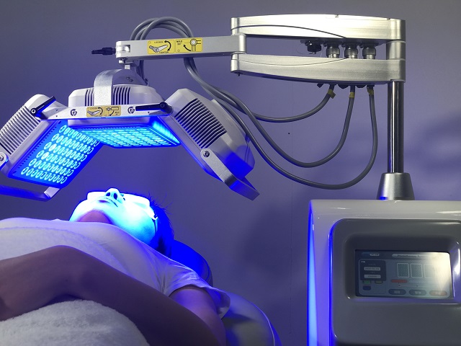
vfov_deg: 25.7
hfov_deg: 33.8
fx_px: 759
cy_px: 173
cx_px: 230
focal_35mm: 57
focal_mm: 6.6
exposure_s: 1/53
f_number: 2.8
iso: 25
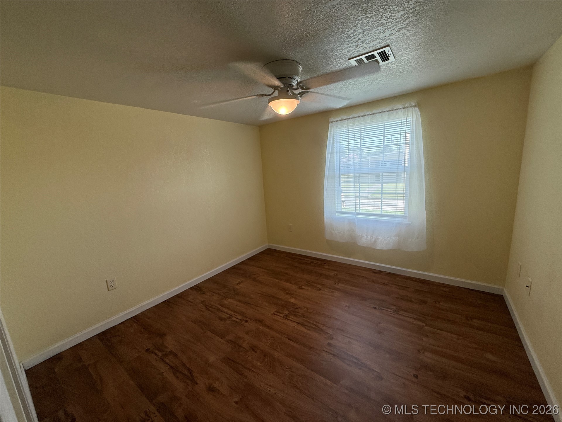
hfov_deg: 102.1
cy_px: 211
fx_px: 227
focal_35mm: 14
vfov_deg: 85.7
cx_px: 281
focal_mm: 2.22
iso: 125
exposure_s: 1/120
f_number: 2.2
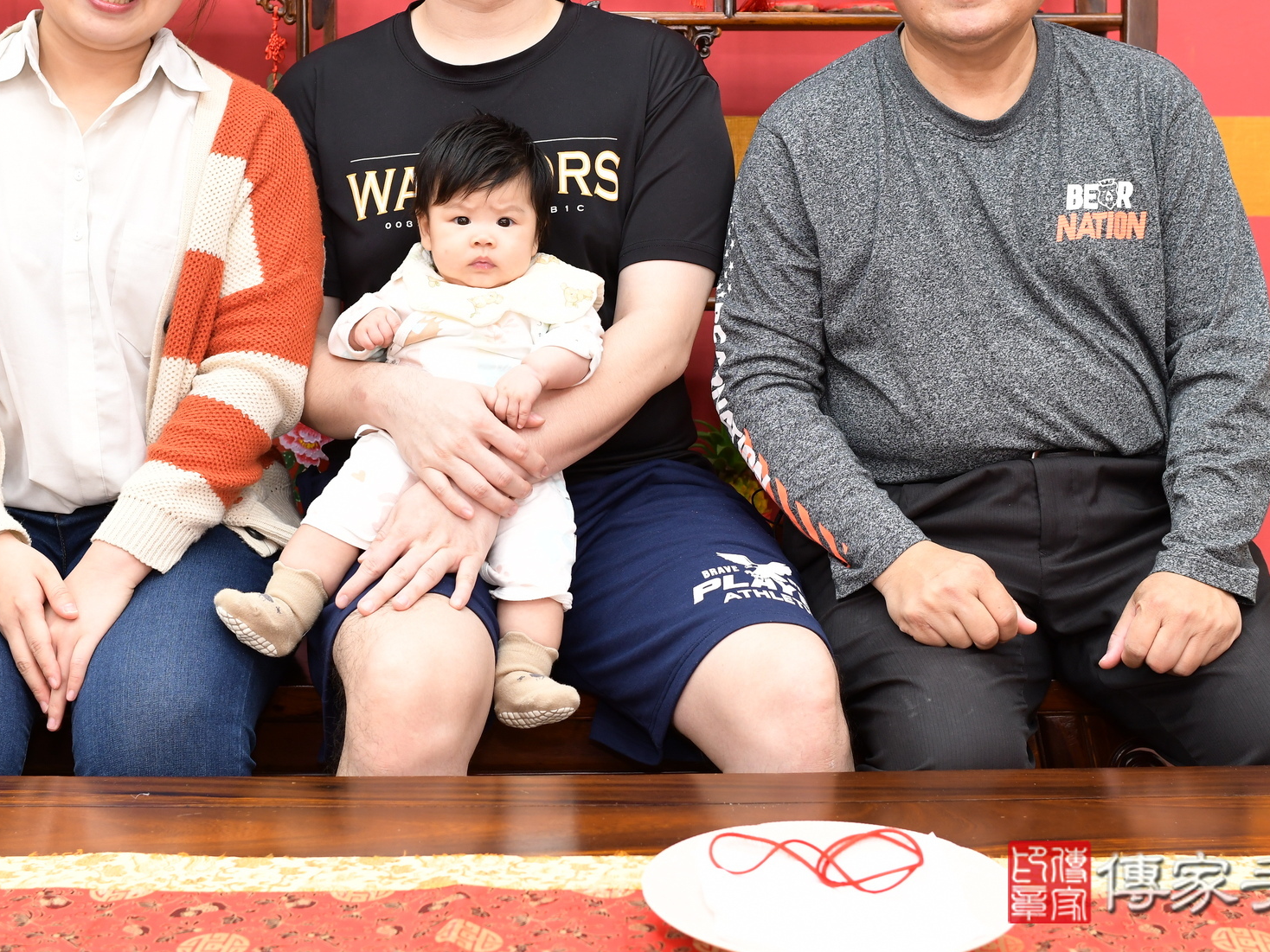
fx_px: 2018
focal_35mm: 55
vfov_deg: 26.4
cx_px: 584
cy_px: 304
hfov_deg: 34.9
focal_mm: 35
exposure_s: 1/200
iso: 800
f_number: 4.5
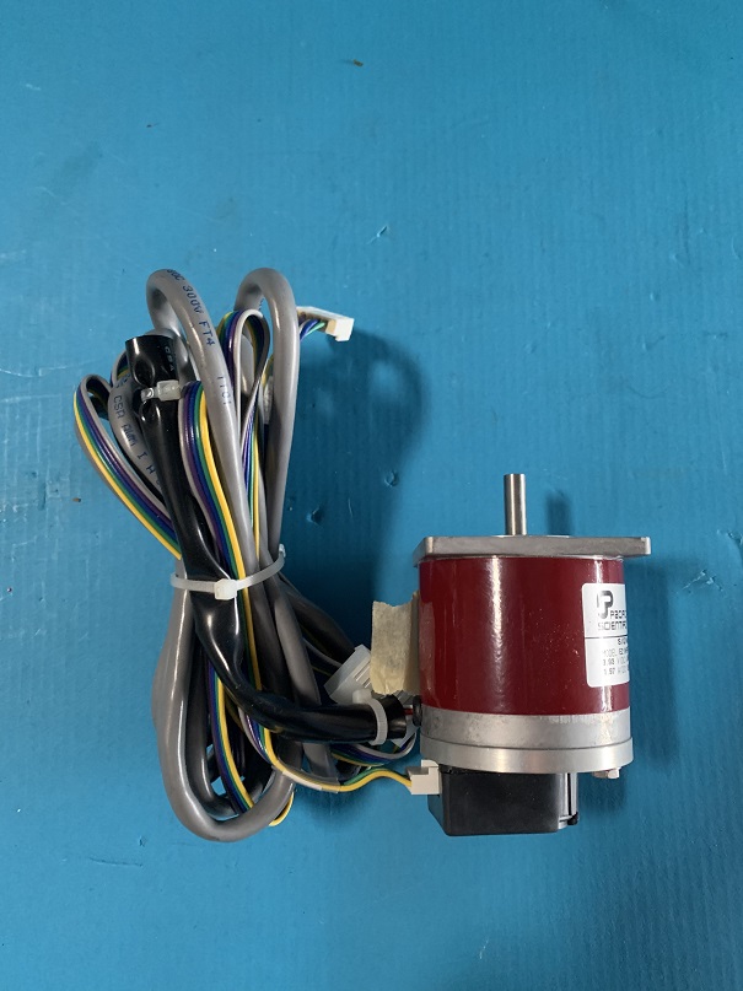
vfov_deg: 67.3
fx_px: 744
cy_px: 496
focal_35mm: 26
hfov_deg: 53.1
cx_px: 372
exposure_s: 1/51
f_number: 1.8
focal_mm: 4.25
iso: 400
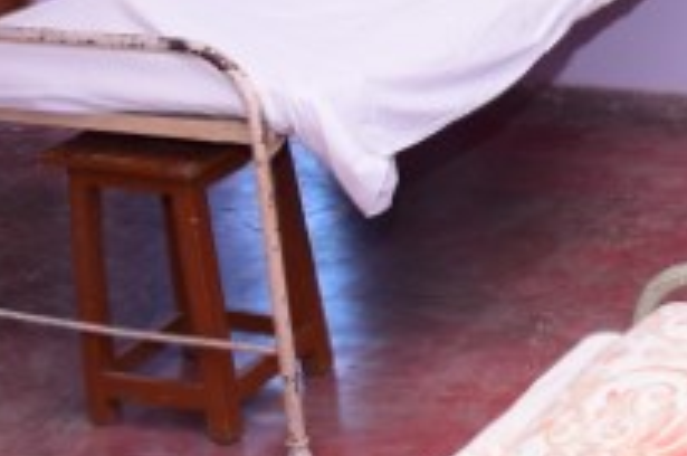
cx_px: 955
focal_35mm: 95
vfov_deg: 13.7
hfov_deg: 19.4
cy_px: -171
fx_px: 1810
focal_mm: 18
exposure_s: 1/80
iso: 320
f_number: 4.5
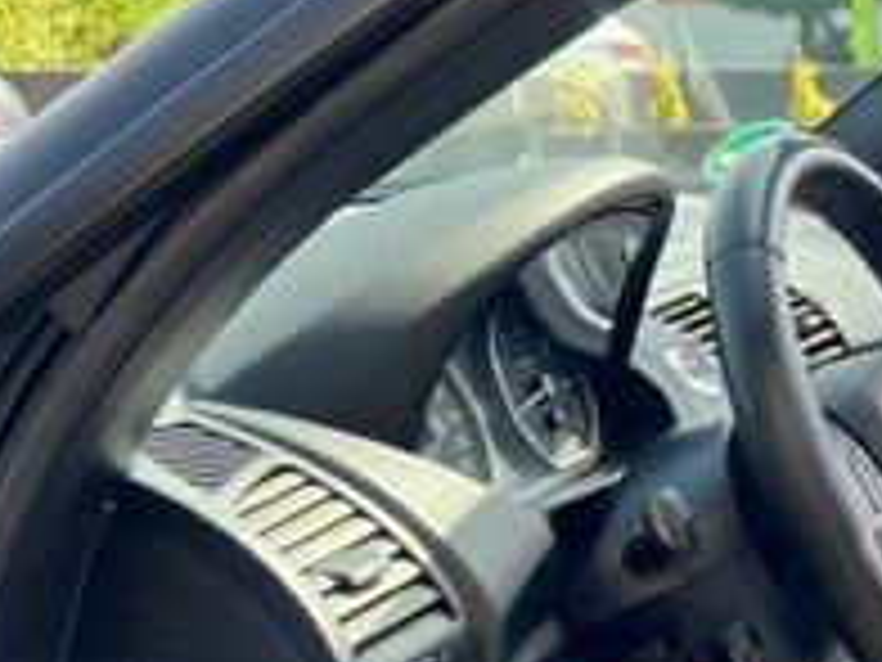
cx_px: 1341
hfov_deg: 19.8
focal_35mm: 85
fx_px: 2166
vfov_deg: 16.5
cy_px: 838
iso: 50
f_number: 1.5
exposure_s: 1/597
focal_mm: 5.7
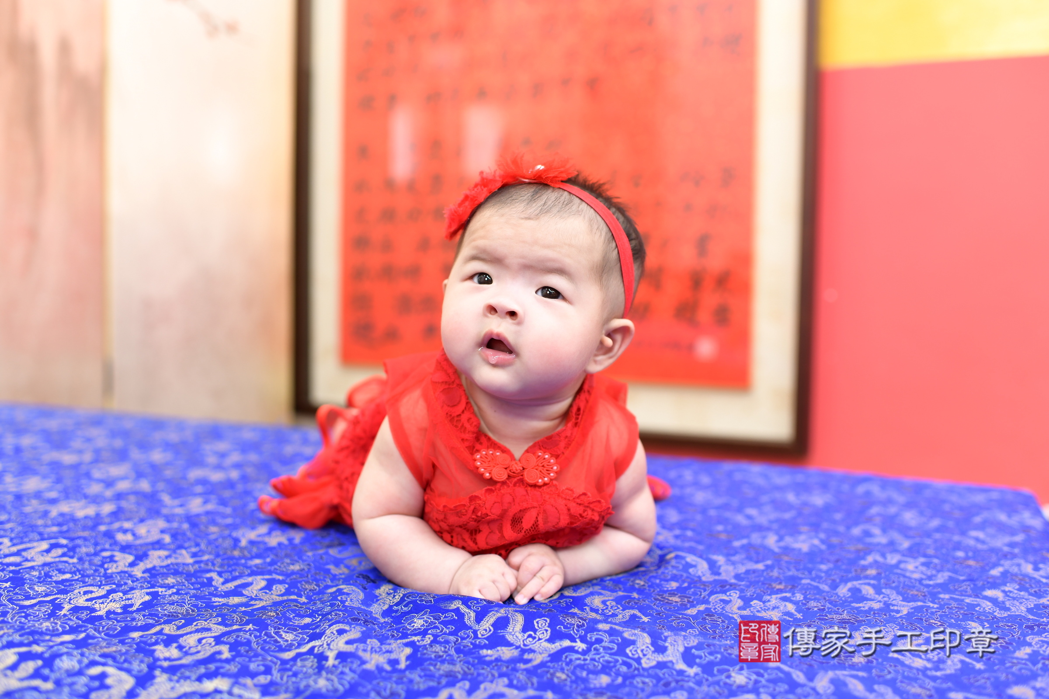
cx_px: 524
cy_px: 350
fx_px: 1020
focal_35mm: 35
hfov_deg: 54.4
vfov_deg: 37.9
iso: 400
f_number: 2.8
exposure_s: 1/160
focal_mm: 35
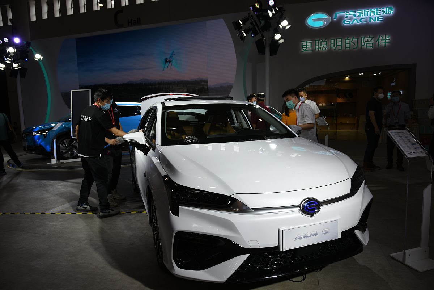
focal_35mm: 24
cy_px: 145
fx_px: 289
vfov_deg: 53.2
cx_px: 217
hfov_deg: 73.7
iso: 100
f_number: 6.3
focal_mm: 24
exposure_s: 1/125
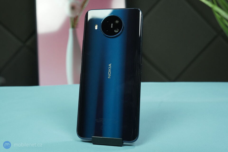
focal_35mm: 39
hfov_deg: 49.6
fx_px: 247
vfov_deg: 34.2
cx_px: 114
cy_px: 76
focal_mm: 39
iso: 5000
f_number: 8
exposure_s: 1/200
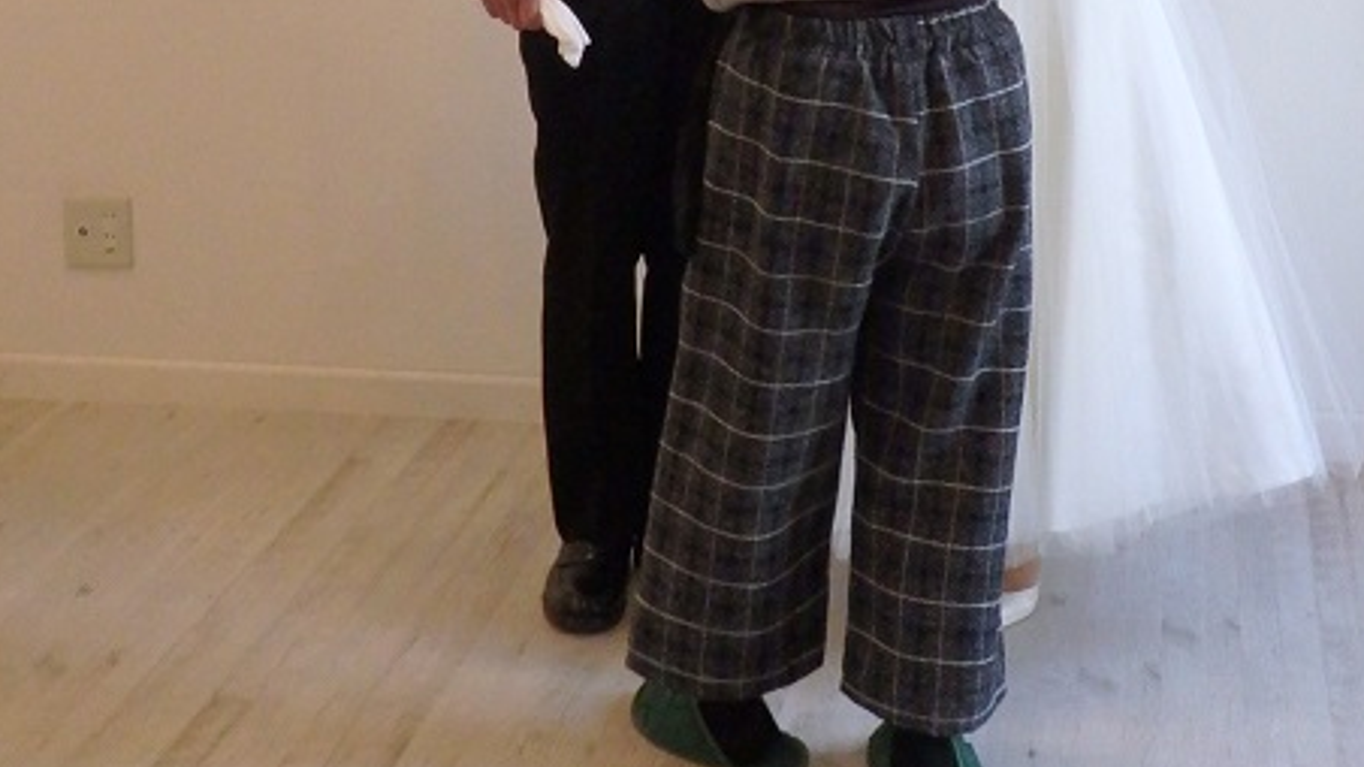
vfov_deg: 15.7
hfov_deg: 28.2
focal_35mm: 75
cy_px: -51
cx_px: 714
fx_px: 2712
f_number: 3.8
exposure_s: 1/100
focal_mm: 8
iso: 1250
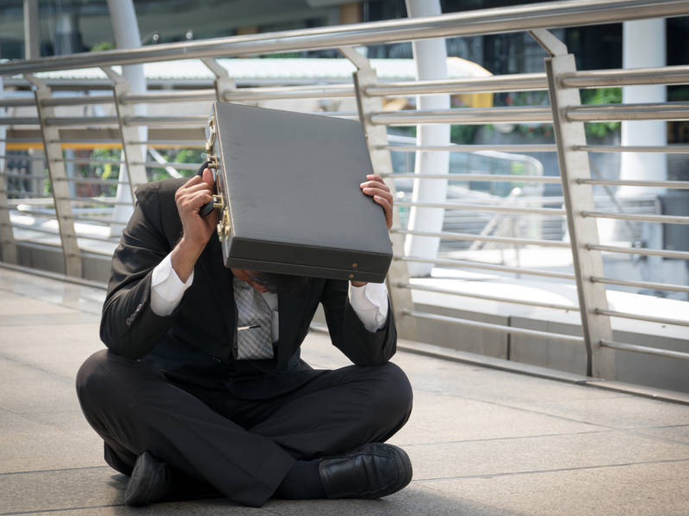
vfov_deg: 13.8
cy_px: 282
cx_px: 372
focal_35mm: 107
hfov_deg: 18.4
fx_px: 2130
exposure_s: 1/125
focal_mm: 58
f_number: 4
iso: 100
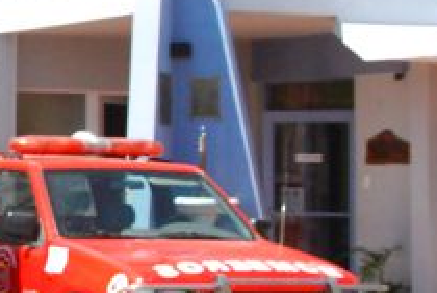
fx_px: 2032
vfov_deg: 8.2
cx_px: -227
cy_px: 29
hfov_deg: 11.7
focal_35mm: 167
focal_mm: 26
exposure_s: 1/1600
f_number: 8
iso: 1100
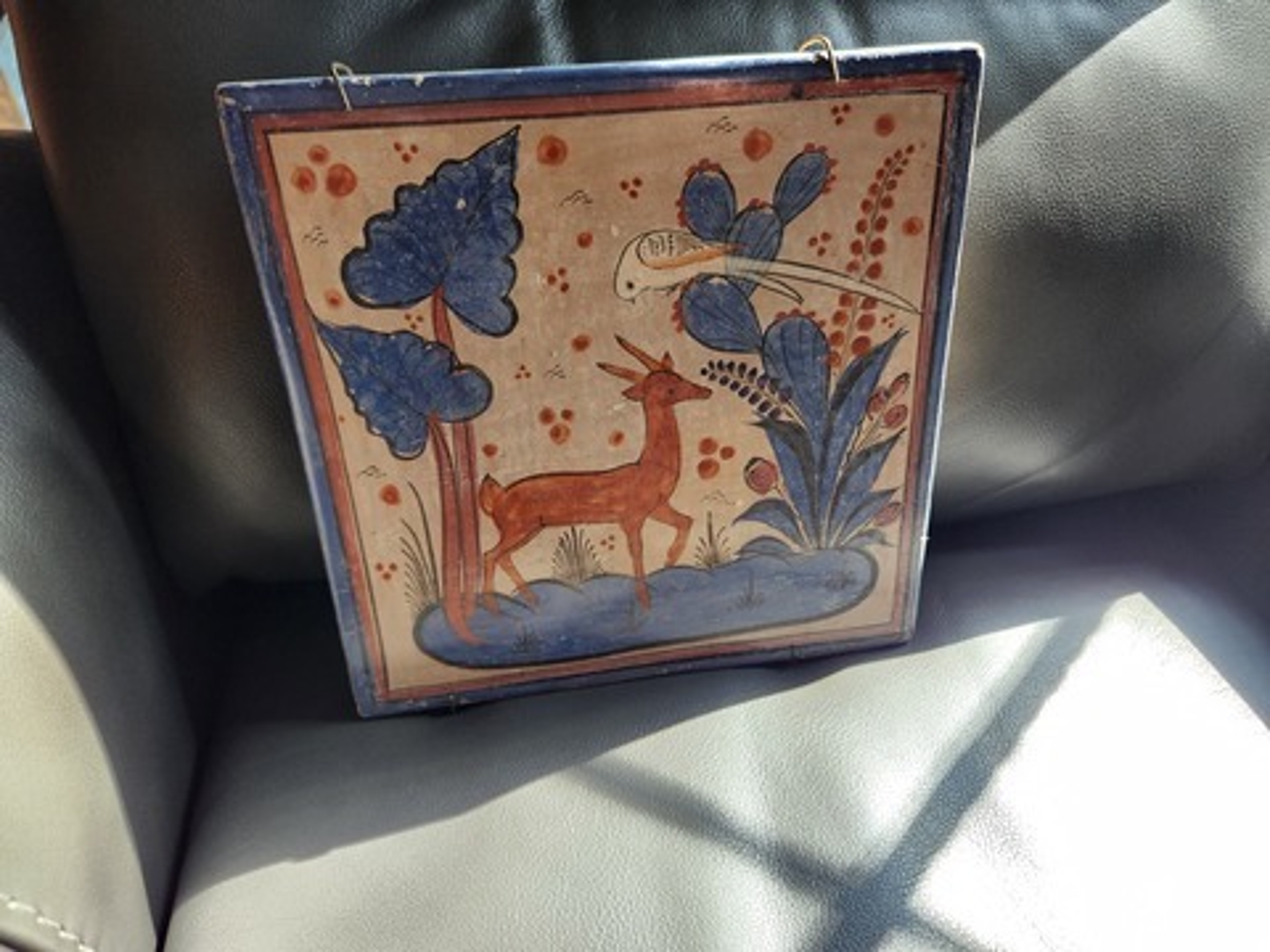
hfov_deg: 73.9
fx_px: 844
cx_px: 635
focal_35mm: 23
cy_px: 476
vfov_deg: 58.9
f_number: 1.8
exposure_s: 1/120
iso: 400
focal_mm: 5.4
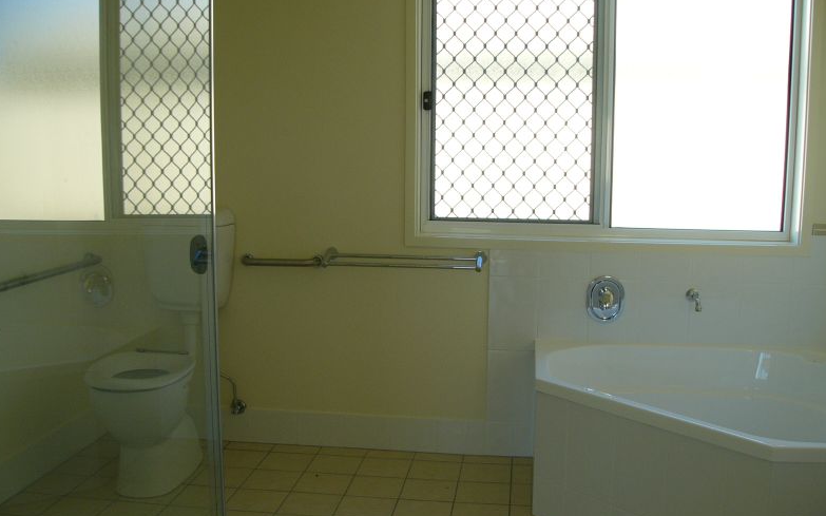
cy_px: 271
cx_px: 415
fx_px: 878
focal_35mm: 39
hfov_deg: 50.4
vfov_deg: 32.7
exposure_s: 1/100
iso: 75
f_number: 2.8
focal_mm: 6
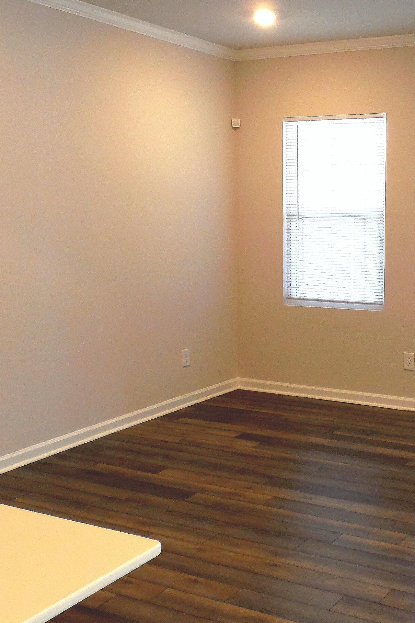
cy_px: 283
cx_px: 368
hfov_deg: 29.9
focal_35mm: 43
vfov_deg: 45.4
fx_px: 744
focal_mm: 4.5
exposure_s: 1/30
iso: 160
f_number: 3.3
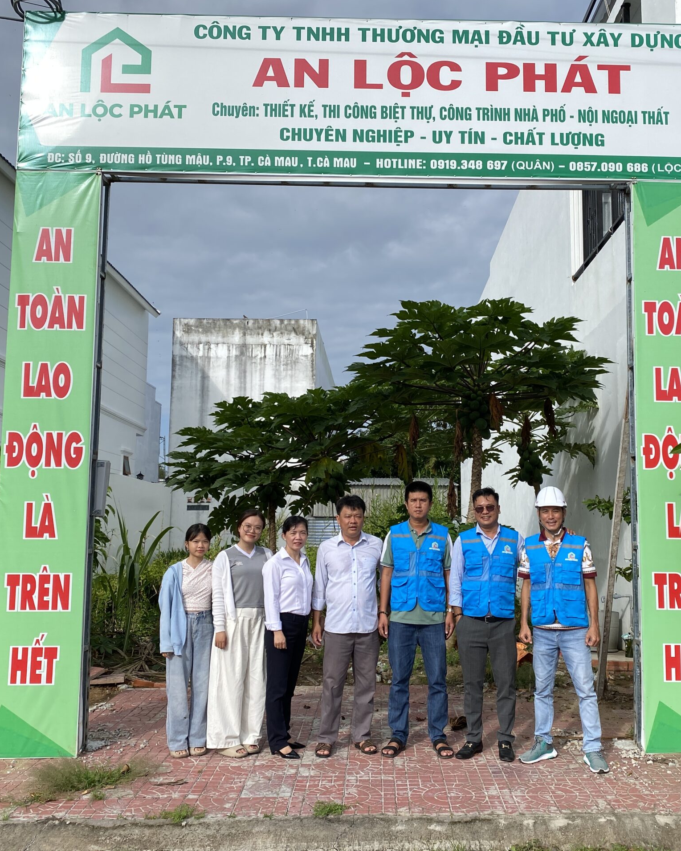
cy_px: 425
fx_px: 857
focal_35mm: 34
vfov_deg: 52.8
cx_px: 398
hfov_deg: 43.2
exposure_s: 1/3984
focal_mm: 4.25
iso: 32
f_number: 1.8
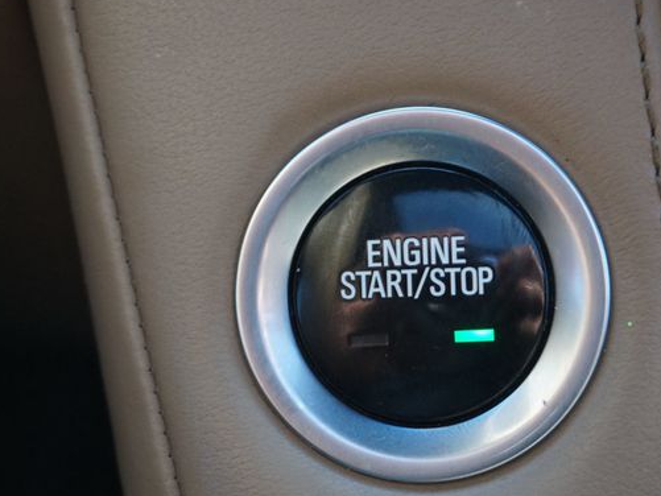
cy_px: 264
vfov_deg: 21.0
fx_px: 1337
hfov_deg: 27.8
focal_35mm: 70
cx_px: 364
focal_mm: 38
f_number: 5.6
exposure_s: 1/60
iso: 1000
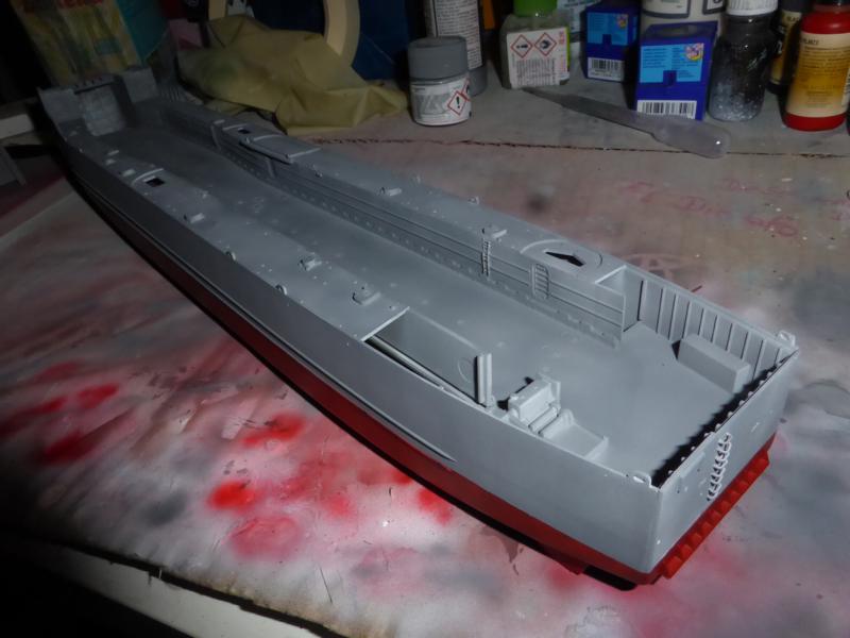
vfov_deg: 56.8
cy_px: 319
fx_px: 589
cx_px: 425
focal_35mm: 24
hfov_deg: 71.6
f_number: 8
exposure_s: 1/800
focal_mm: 4.3
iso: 400
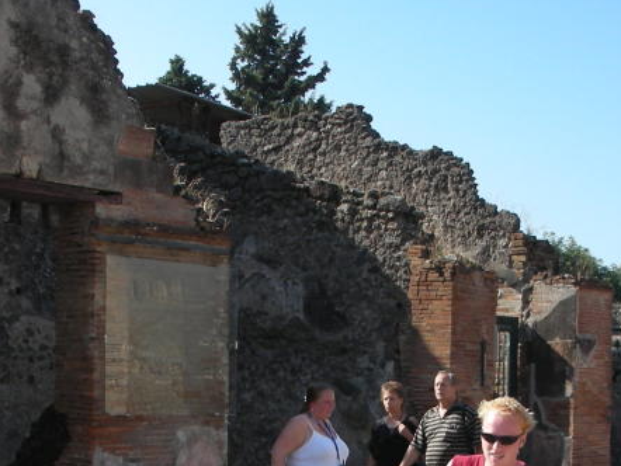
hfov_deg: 24.1
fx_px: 1454
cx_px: 291
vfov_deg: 17.9
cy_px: 446
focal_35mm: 81
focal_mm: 5.8
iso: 50
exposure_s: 1/417
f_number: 3
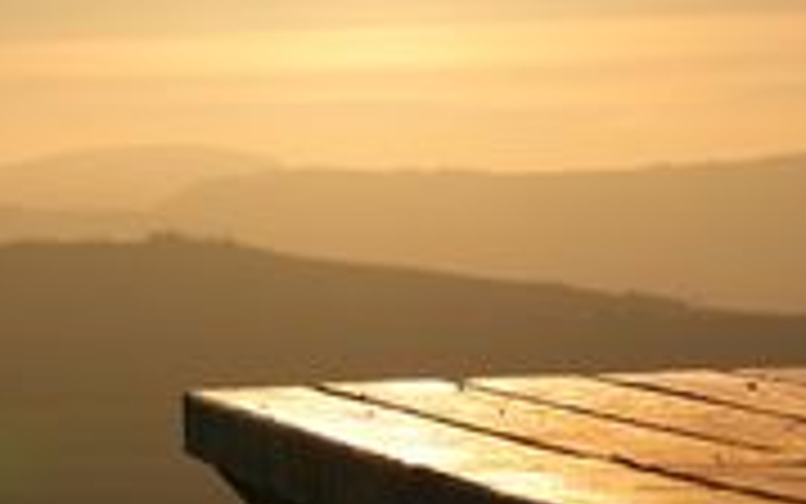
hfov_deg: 7.0
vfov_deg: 4.4
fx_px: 6548
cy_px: 277
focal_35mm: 298
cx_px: 104
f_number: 8
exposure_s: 1/400
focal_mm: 70
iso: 100
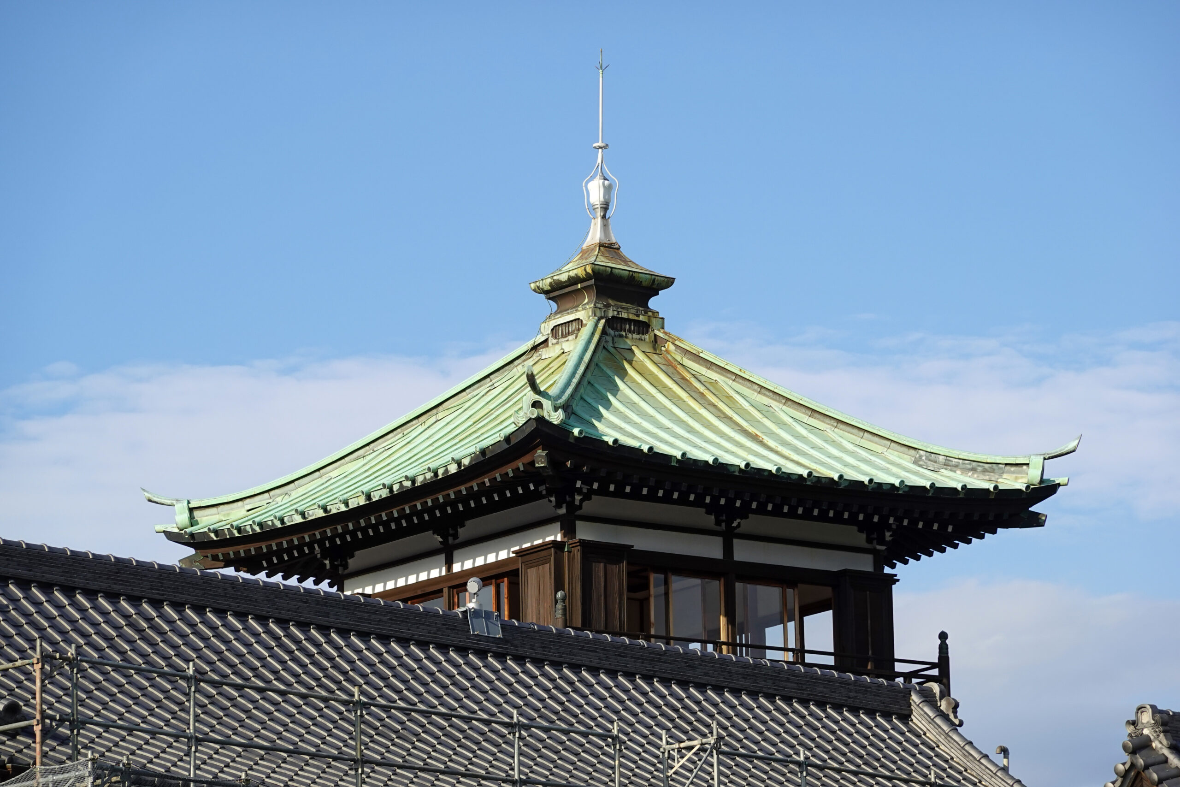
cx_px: 590
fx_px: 5212
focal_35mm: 159
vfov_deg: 8.6
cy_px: 394
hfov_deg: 12.9
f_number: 7.1
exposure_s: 1/250
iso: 100
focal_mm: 57.82
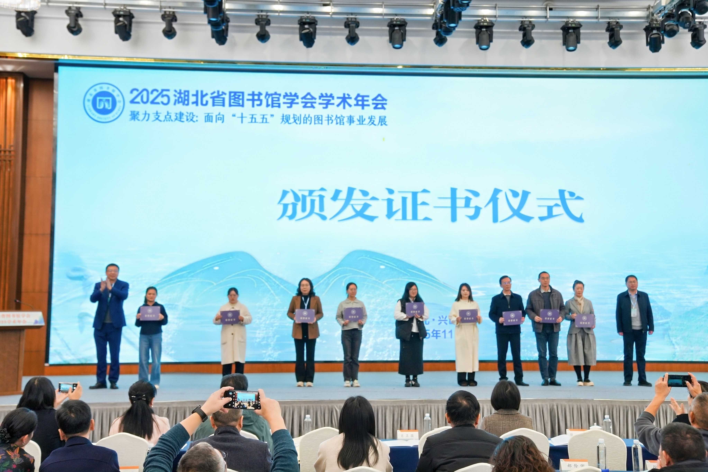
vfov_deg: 30.5
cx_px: 354
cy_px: 236
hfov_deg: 44.5
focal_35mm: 44
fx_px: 865
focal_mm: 44
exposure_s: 1/60
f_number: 4
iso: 400
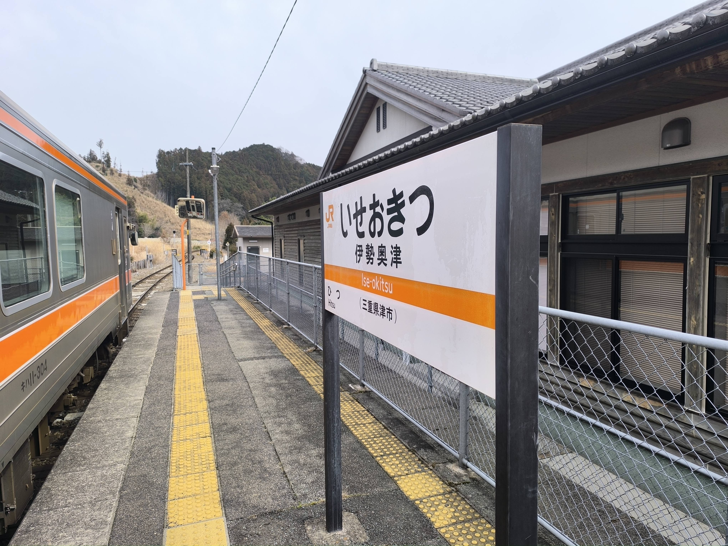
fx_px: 484
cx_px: 364
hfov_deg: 73.9
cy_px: 273
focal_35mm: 23
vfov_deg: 58.9
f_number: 1.65
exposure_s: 1/690
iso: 50
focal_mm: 6.14
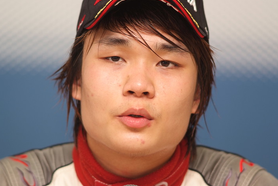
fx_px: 2132
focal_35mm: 276
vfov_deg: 5.0
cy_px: 91
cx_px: 139
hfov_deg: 7.5
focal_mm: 180
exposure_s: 1/125
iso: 400
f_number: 2.8
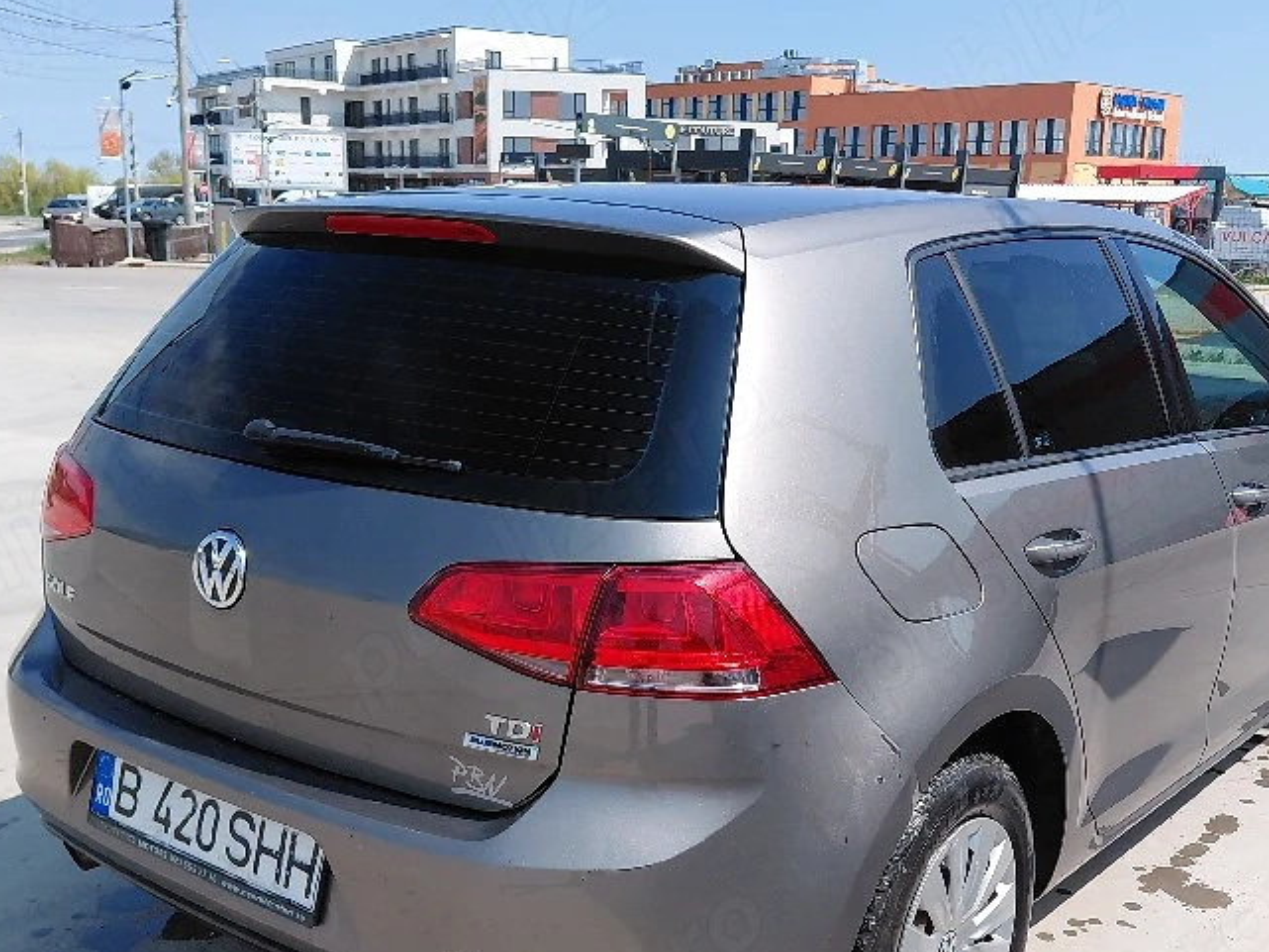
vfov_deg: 36.7
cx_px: 681
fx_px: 1430
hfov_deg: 47.8
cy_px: 552
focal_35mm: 39
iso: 50
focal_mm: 4.69
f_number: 1.8
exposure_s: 1/2500
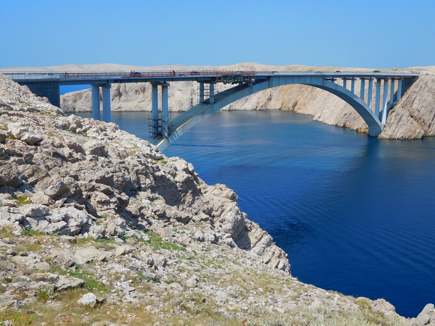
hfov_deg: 46.8
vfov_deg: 36.0
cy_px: 163
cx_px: 218
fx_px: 503
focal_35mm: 40
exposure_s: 1/400
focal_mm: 7.1
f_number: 7.8
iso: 125
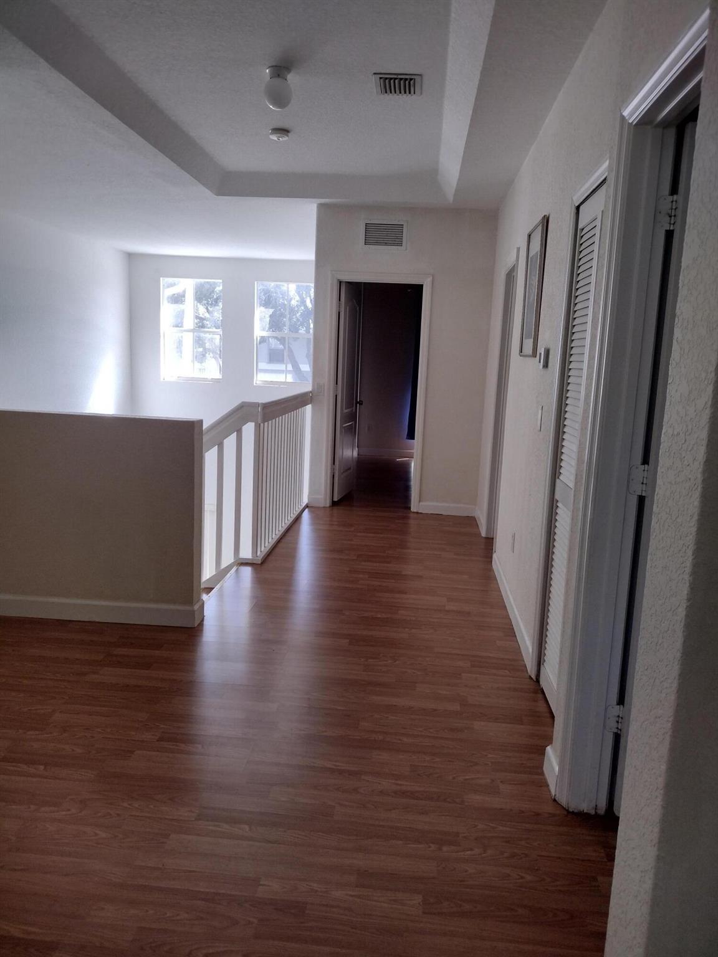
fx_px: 747
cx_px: 359
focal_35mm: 27
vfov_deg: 65.3
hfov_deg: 51.4
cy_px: 478
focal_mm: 4.71
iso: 100
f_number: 1.7
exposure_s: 1/126
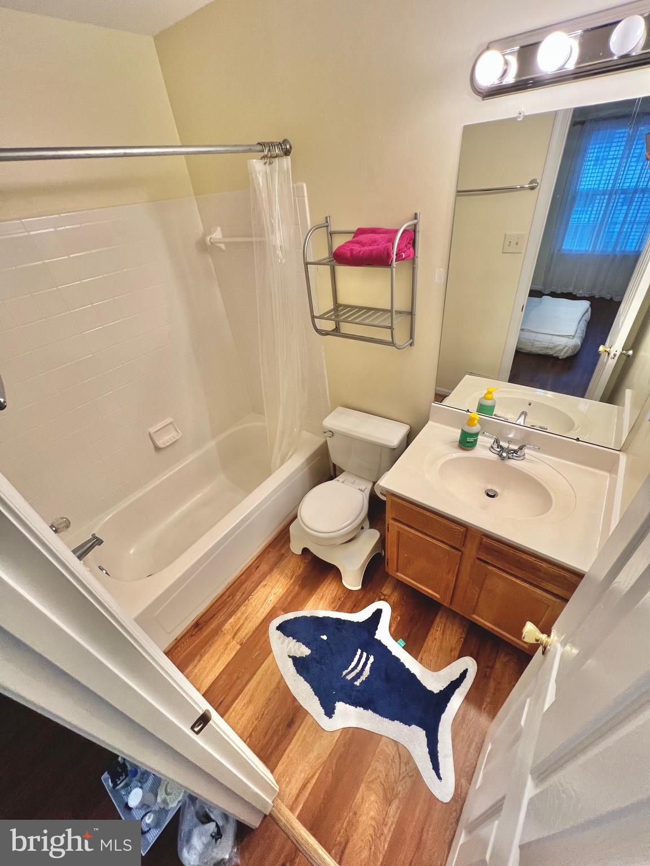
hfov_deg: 89.9
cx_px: 325
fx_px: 325
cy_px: 433
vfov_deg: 106.2
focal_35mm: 13
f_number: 1.8
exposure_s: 1/120
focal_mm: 1.57
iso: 160
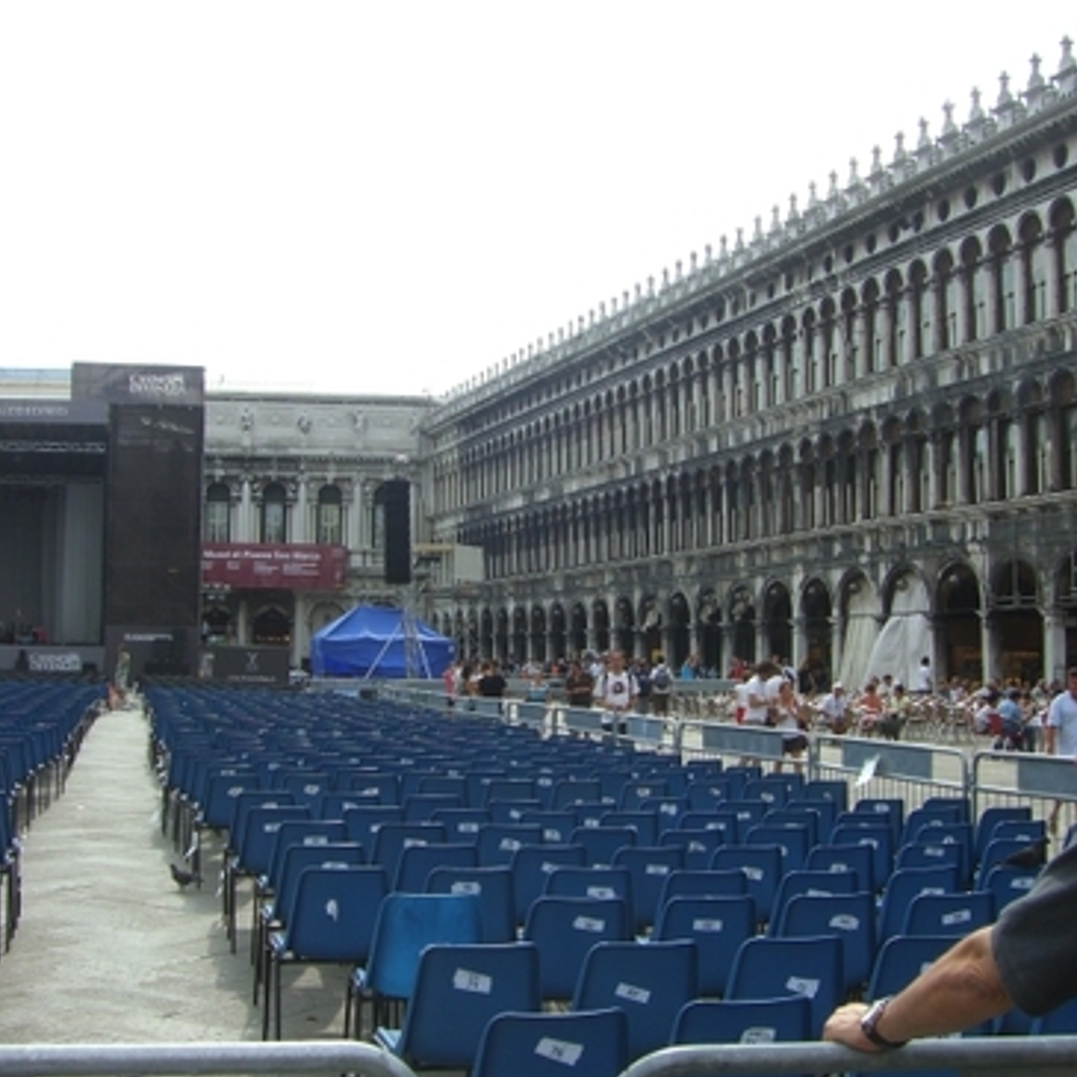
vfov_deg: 36.8
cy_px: 541
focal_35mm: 46
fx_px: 1619
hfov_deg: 36.7
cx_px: 599
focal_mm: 6.2
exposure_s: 1/500
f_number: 4.3
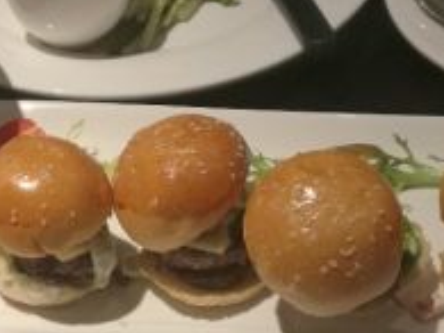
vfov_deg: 14.9
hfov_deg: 20.2
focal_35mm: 97
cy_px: 352
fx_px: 1243
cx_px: 168
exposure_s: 1/33.3
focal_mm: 4.04
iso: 125
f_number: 2
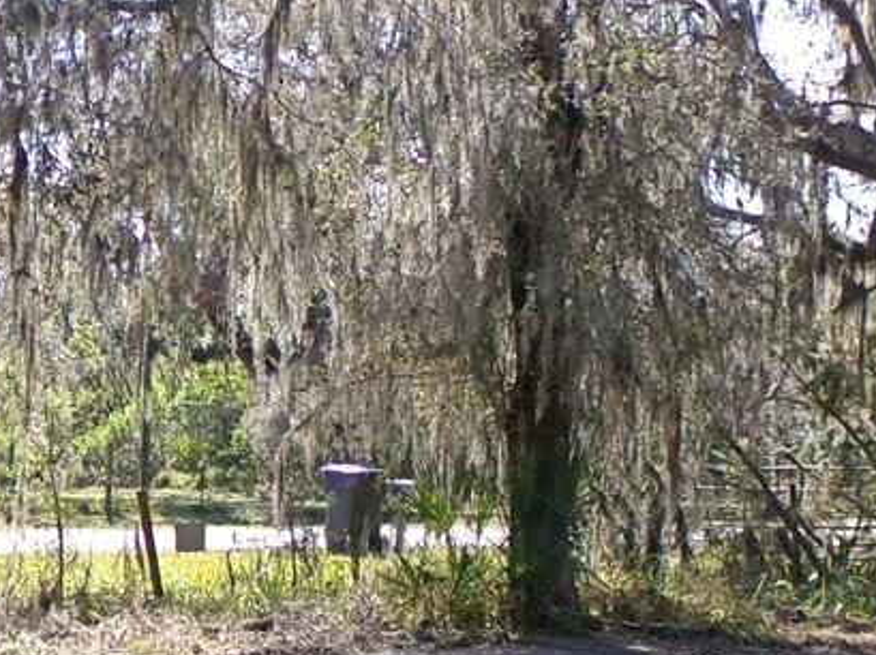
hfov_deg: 20.7
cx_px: 212
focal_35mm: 94
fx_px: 2377
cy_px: 477
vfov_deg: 15.6
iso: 100
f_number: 11.07
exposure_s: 1/40
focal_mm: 4.3
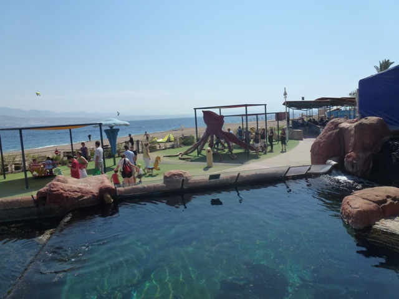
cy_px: 150
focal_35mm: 24
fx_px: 277
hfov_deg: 71.6
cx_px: 200
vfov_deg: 56.8
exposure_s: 1/1300
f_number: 4
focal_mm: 4.3
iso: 160
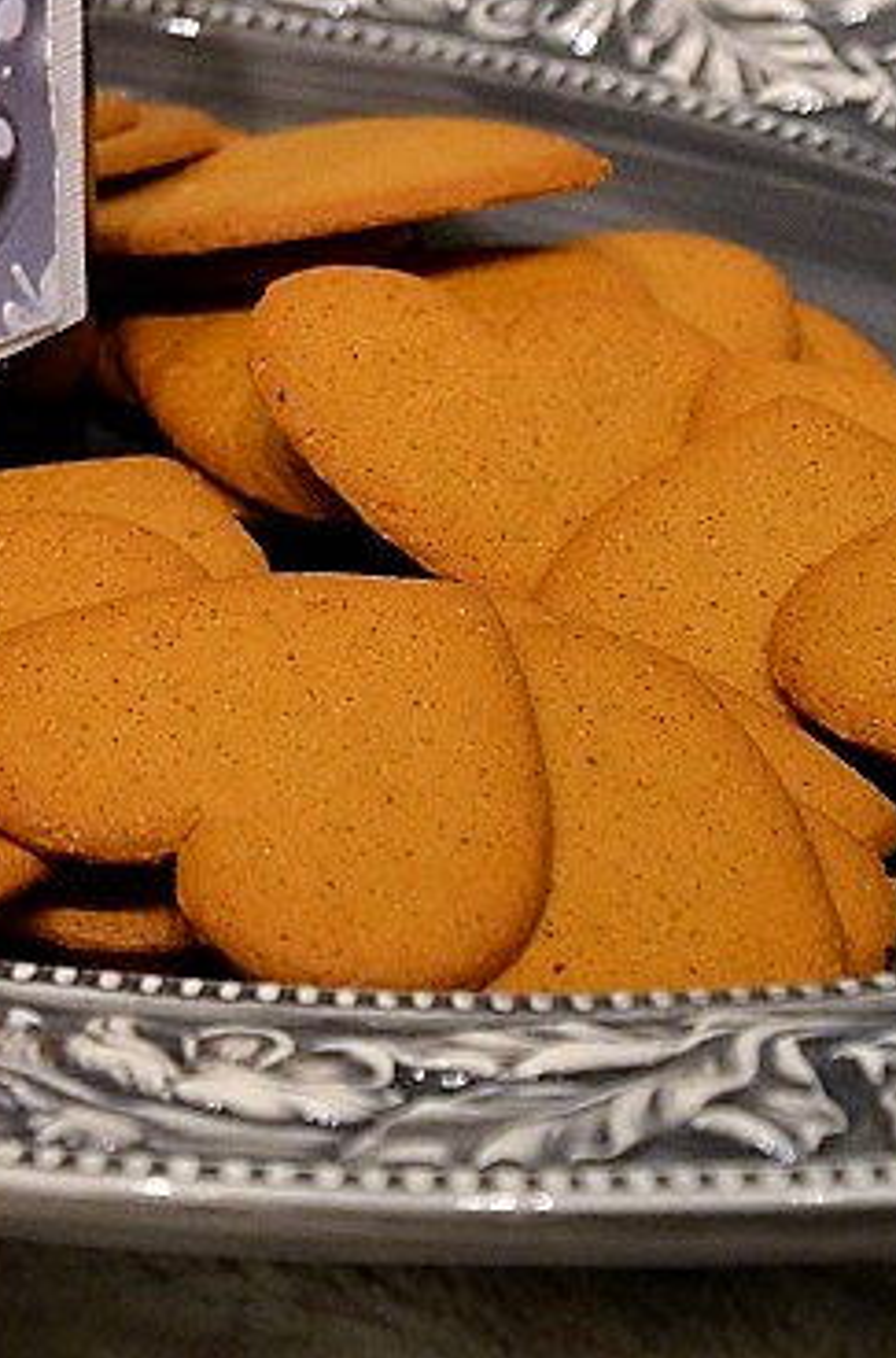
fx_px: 6351
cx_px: -146
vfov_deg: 11.9
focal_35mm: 169
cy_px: -244
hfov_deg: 8.0
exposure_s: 1/30
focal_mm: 42
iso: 1000
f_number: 4.8
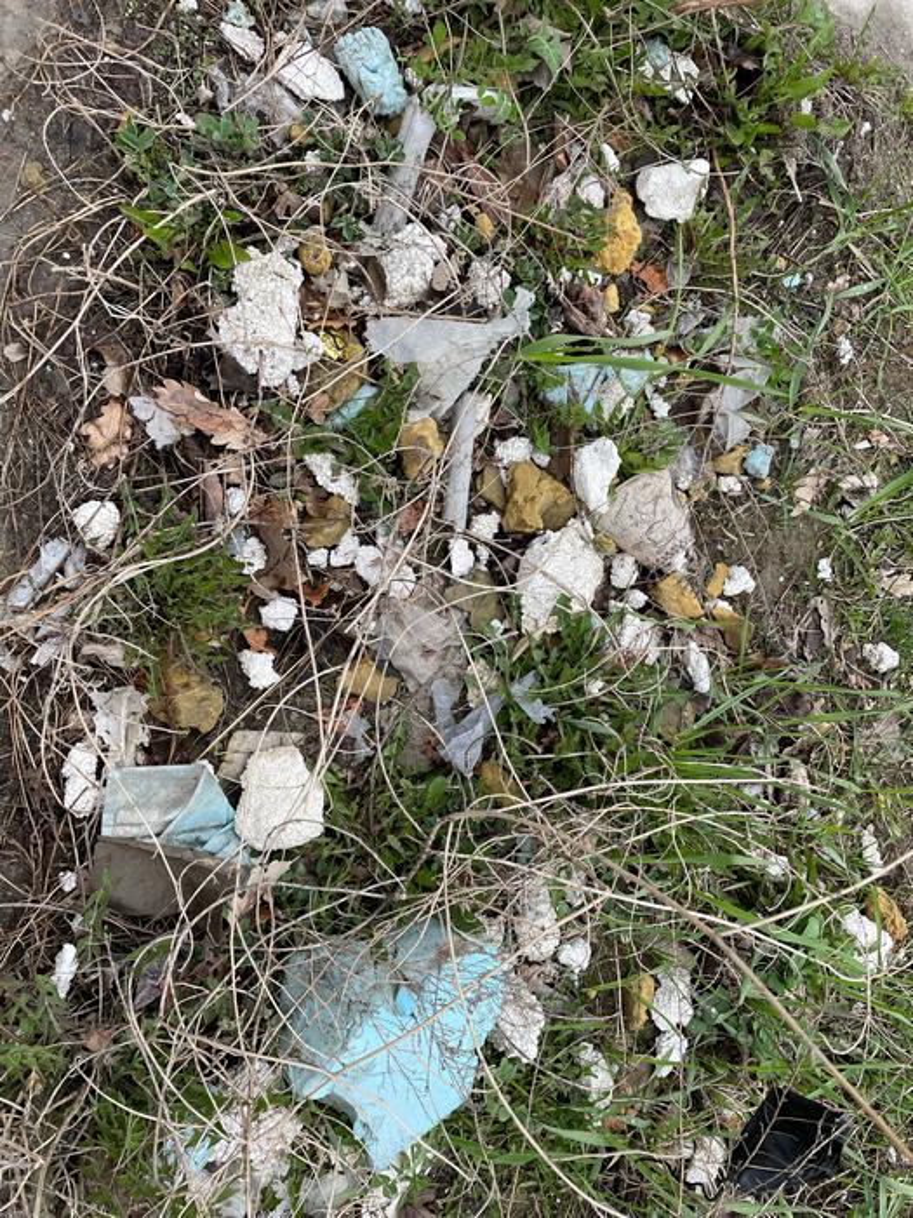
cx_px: 456
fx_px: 914
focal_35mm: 26
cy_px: 609
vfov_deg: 67.3
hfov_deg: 53.1
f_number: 1.6
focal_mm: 4.2
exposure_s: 1/192
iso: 32
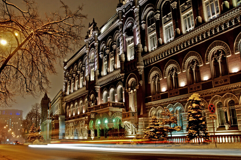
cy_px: 90
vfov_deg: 40.3
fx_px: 218
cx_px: 109
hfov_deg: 57.8
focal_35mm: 33
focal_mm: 19
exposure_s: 2.5
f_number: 8
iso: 250
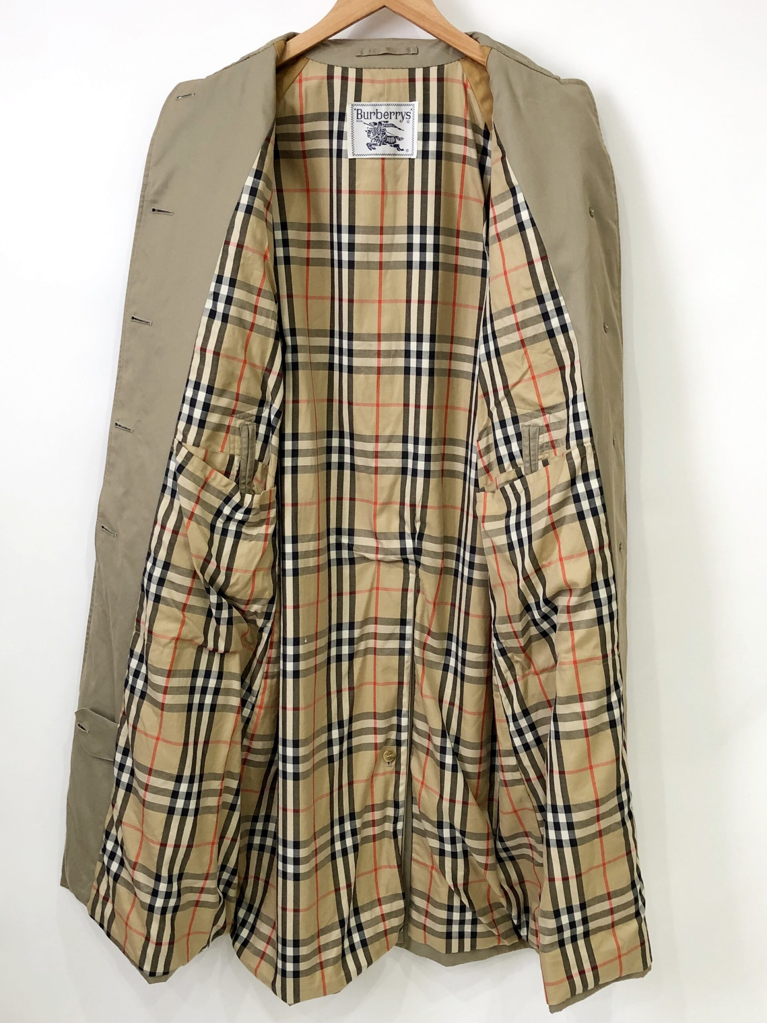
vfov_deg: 63.4
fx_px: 827
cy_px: 512
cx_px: 384
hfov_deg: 49.7
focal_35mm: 28
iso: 32
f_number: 1.8
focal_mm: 3.99
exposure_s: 1/33
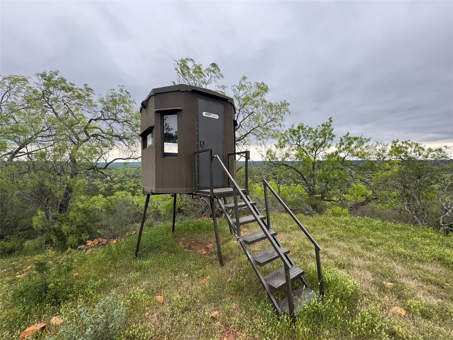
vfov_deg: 85.7
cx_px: 226
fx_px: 183
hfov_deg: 102.1
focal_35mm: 14
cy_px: 170
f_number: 2.2
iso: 40
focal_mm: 2.22
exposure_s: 1/288
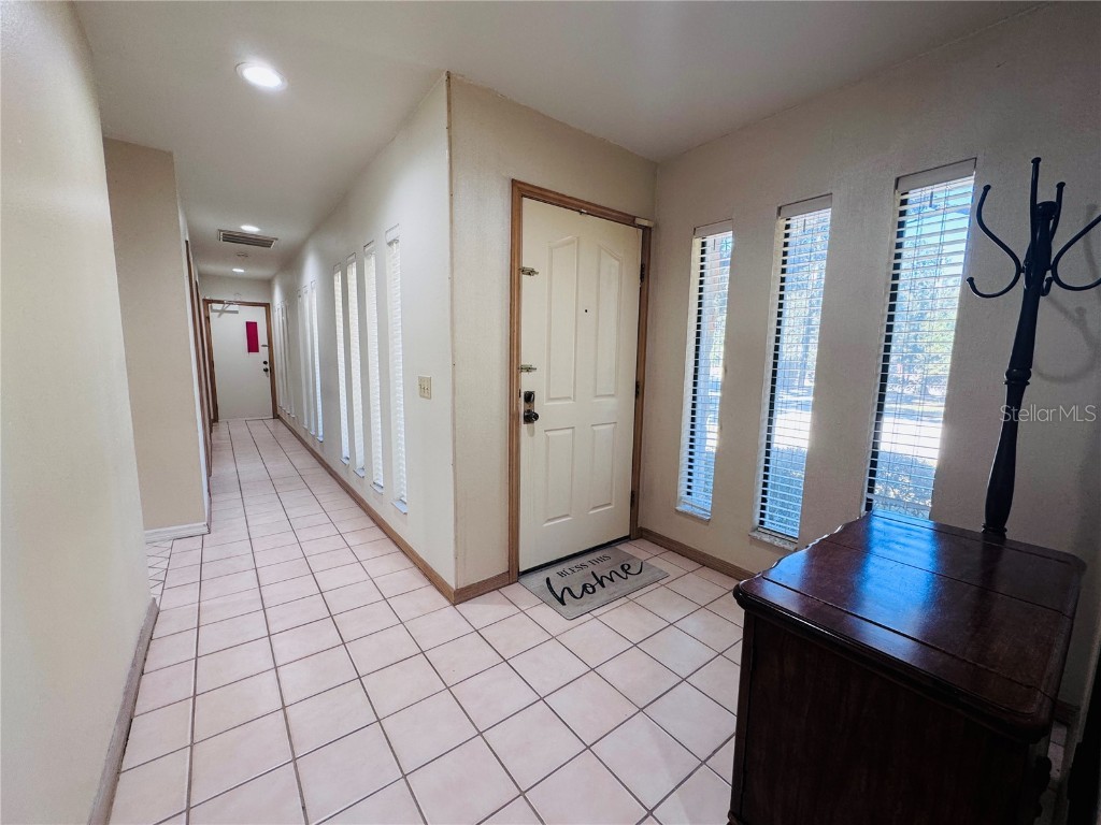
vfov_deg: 85.7
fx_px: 445
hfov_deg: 102.1
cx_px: 550
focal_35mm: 14
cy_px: 412
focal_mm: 2.22
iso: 160
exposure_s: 1/120
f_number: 2.2
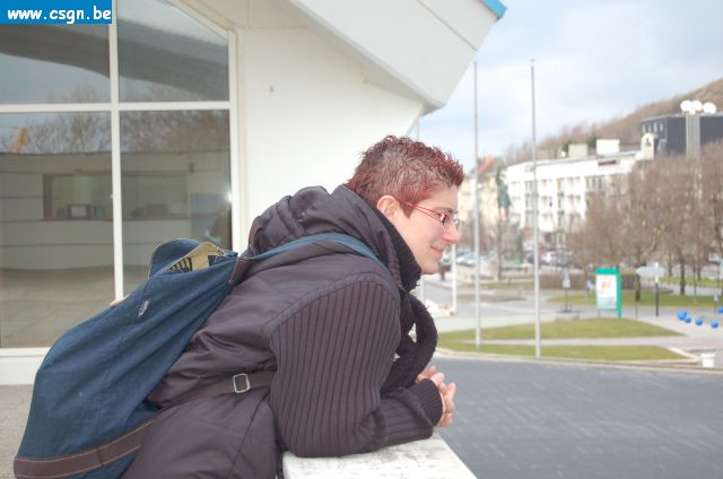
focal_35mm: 82
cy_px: 240
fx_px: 1654
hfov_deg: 24.7
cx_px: 362
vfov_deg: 16.5
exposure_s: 1/250
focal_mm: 55
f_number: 5.6
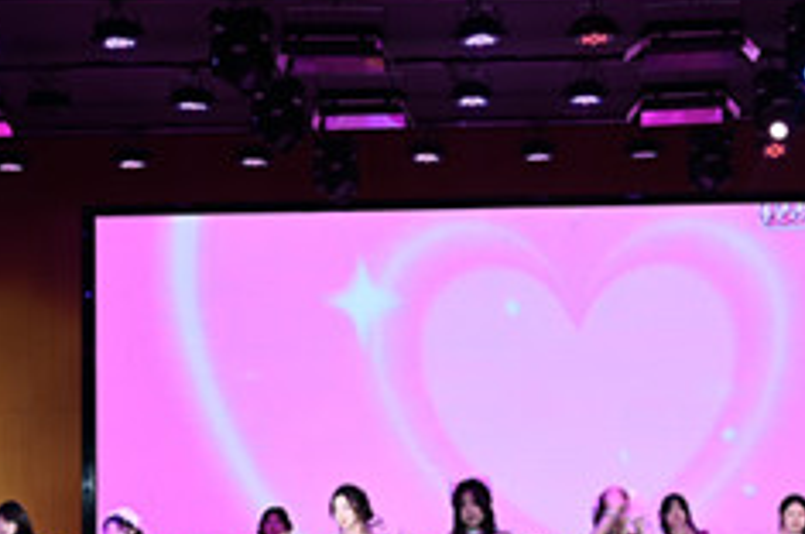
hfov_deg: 27.2
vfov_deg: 18.1
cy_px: 471
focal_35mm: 74
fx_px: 1652
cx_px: 534
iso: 100
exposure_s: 1/40
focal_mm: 29
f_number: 5
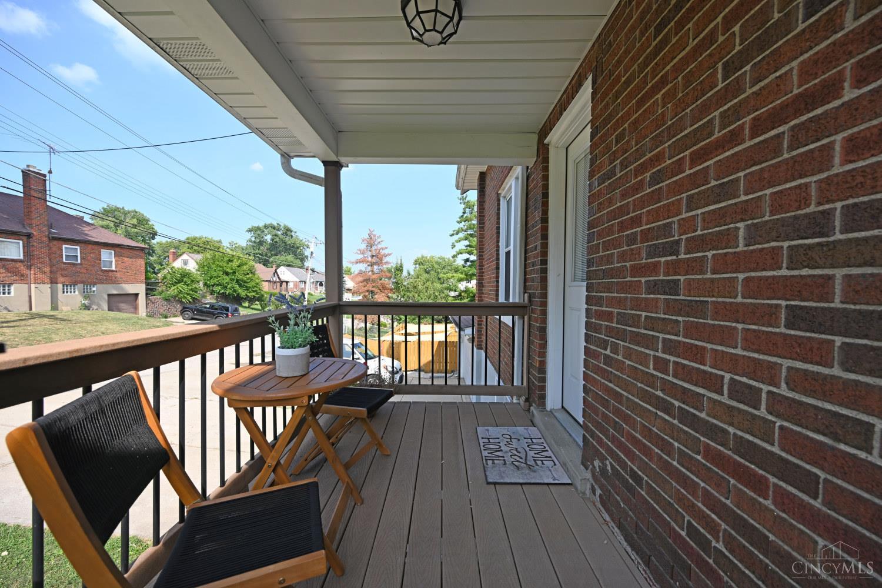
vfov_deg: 81.2
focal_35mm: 14
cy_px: 294
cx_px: 441
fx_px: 343
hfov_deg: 104.3
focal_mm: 14
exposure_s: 1/250
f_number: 5.6
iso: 100
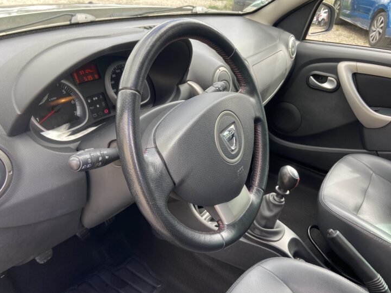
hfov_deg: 61.6
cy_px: 141
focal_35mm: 29
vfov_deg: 48.2
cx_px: 200
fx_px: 328
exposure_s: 1/122
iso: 32
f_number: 1.8
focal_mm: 4.25
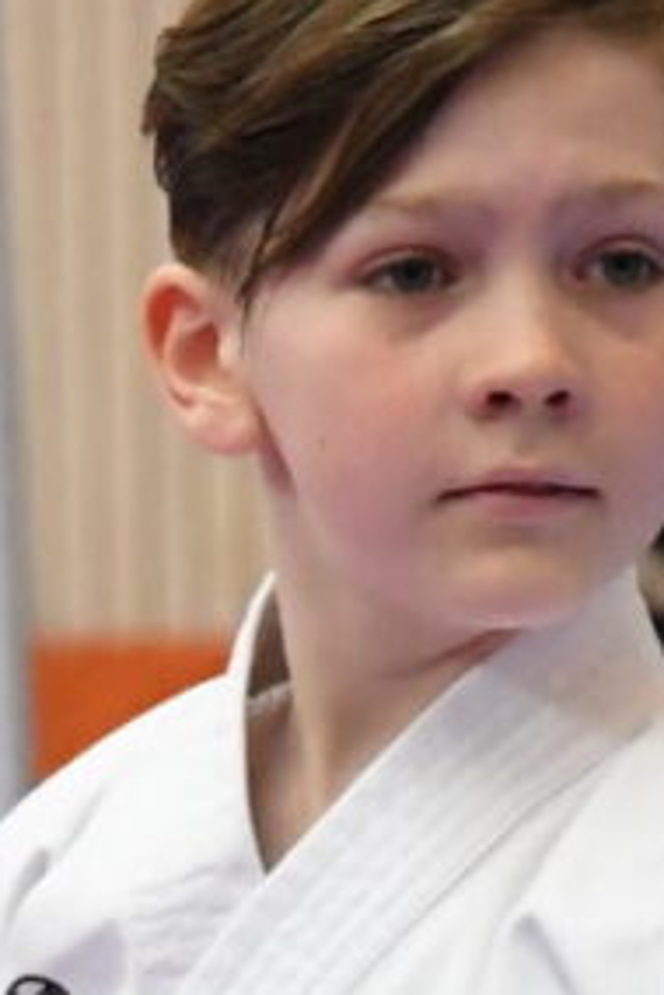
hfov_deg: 8.9
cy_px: 419
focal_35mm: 154
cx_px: 484
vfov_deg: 13.3
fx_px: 4254
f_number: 4
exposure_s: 1/2000
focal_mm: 65
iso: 4000
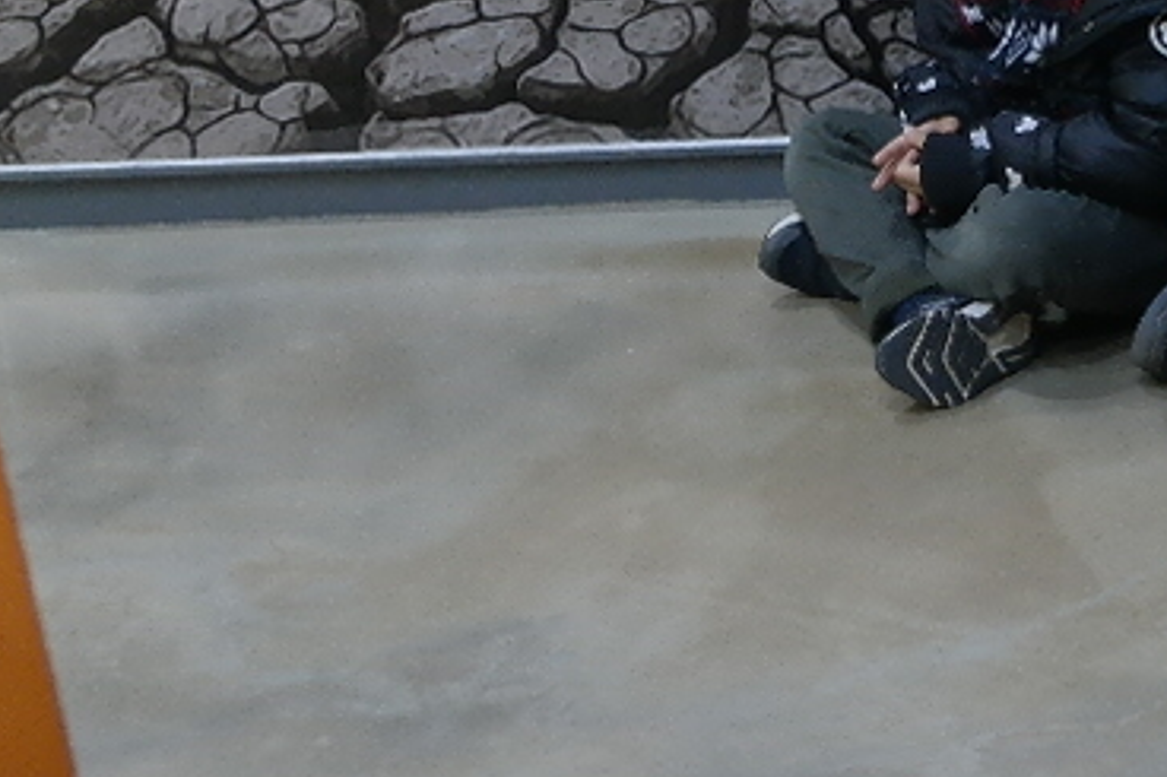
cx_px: 1614
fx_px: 4568
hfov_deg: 13.9
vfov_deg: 9.7
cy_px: 304
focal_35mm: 141
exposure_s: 1/40
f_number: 3.5
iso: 800
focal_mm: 20
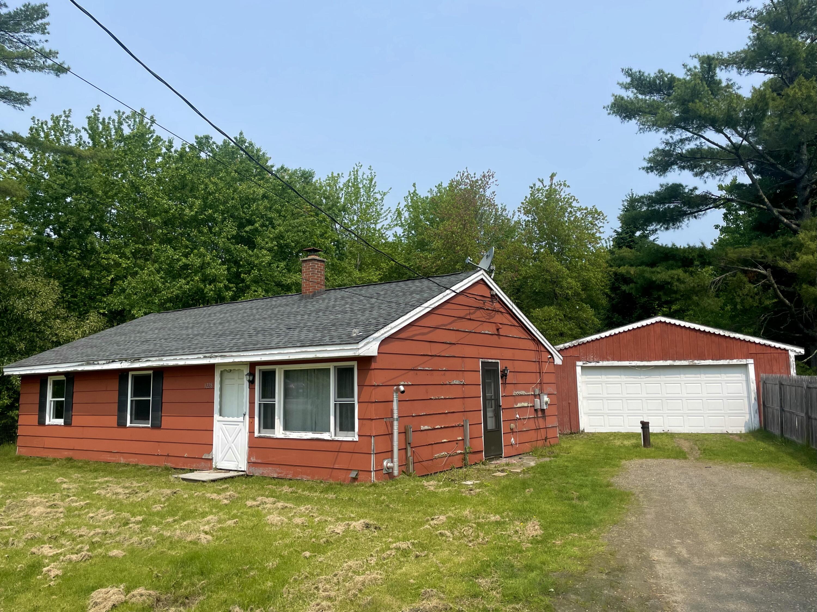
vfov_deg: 53.1
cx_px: 408
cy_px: 306
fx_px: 614
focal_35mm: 26
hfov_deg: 67.3
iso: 50
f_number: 1.6
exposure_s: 1/4831
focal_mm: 4.2
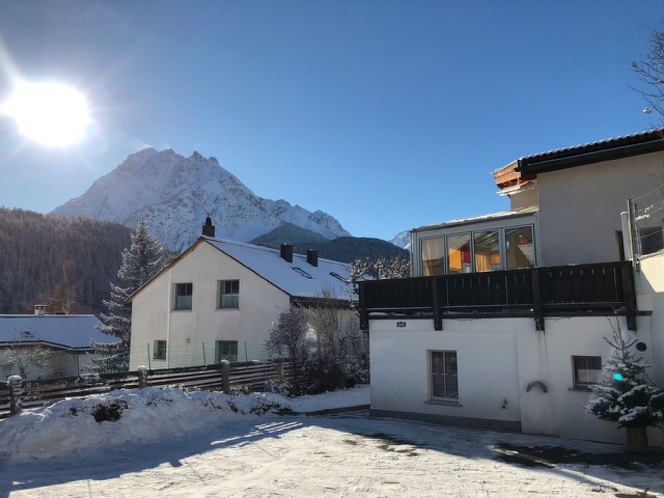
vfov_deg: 48.2
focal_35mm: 29
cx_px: 332
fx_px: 556
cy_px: 249
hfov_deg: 61.7
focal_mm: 3.99
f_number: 1.8
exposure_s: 1/2857
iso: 25
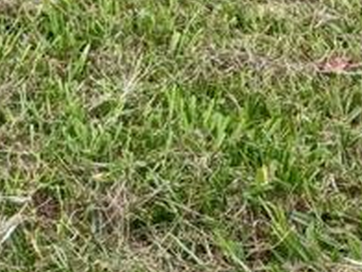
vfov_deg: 10.0
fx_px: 1475
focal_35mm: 141
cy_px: -204
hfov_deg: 11.6
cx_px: -497
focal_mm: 4
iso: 20
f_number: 1.8
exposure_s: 1/120
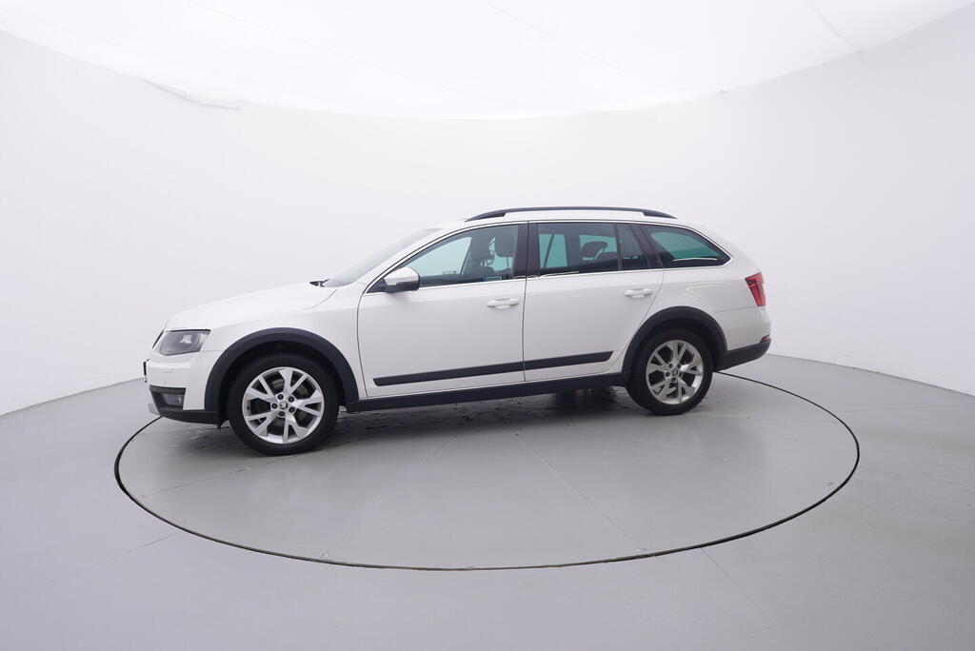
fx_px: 610
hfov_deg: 77.3
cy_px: 326
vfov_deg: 56.2
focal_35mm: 22
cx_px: 488
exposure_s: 1/80
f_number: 5
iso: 200
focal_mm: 15
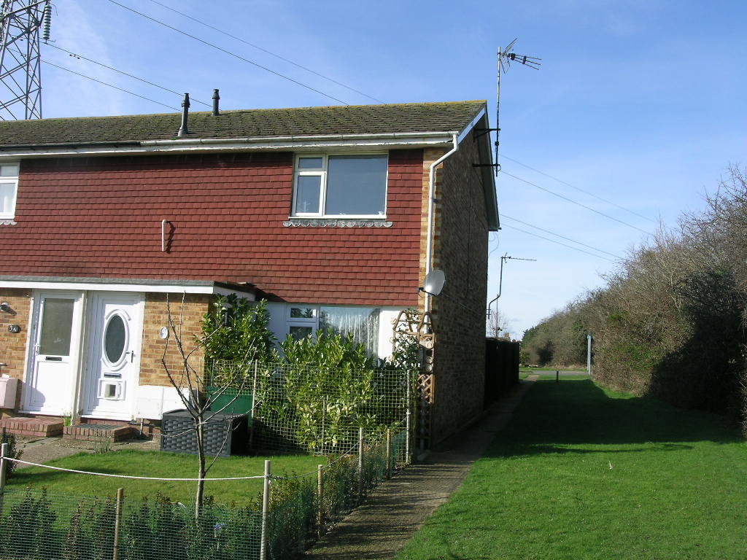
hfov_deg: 52.6
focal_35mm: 35
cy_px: 280
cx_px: 374
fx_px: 755
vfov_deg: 40.7
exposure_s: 1/193
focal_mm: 7.2
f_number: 6.7
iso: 50
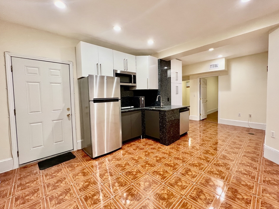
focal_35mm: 14
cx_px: 144
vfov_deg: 85.6
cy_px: 102
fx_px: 113
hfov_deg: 102.0
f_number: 1.8
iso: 200
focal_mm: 1.57
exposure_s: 1/60
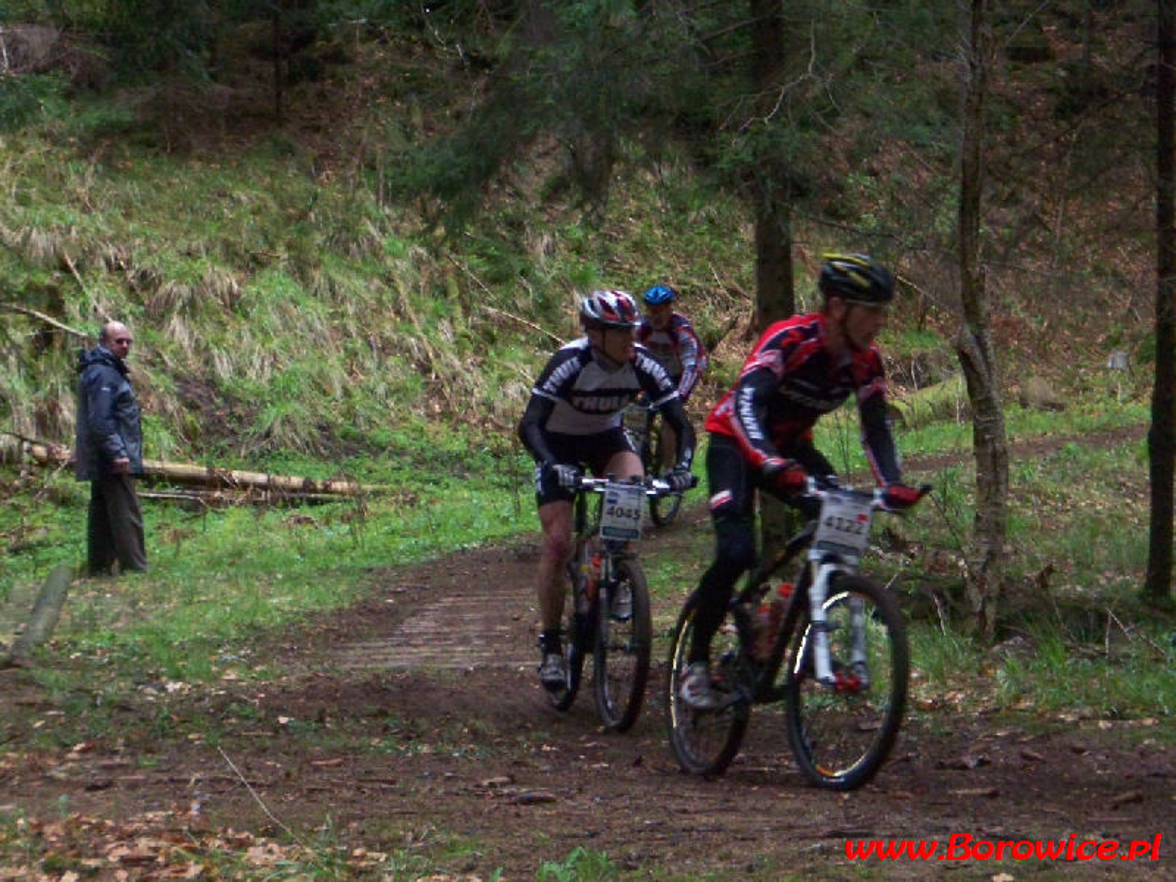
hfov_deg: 16.8
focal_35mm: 117
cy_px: 441
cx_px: 588
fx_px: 3975
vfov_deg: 12.7
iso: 400
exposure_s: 1/125
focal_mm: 19.2
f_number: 4.4
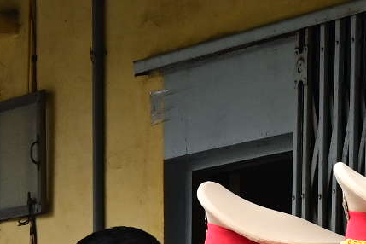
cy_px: 669
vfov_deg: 5.2
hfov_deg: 7.6
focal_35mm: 254
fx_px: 2582
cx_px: -497
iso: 500
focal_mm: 36
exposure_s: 1/160
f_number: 7.1
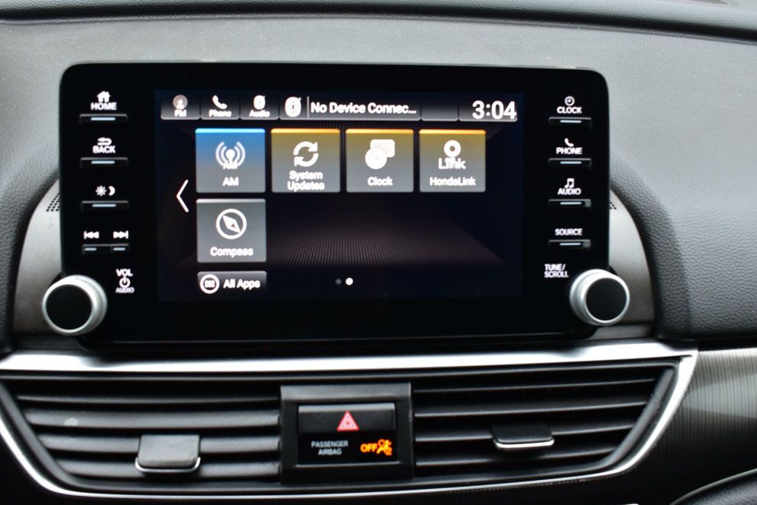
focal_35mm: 39
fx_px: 810
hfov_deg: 50.1
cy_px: 257
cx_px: 379
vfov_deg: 34.6
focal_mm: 25
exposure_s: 1/20
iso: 400
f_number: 6.3
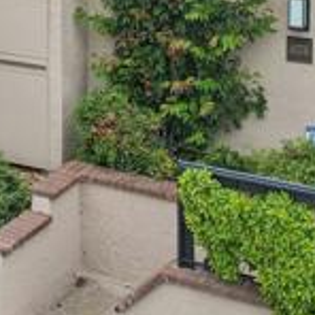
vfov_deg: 20.3
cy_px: -44
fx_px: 834
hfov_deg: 21.2
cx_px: 83
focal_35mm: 81
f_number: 2.8
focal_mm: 8.4
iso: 130
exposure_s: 1/320
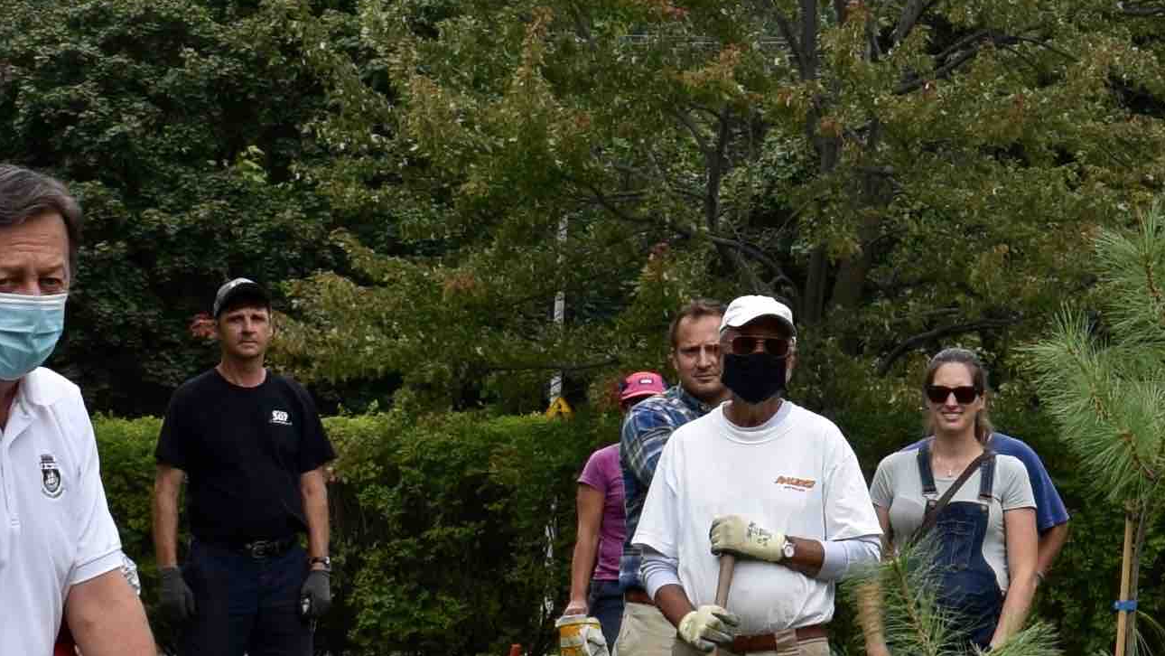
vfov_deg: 6.4
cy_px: 51
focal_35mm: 190
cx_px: 1507
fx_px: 5870
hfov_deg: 11.1
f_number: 9
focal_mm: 26
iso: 200
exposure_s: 1/320
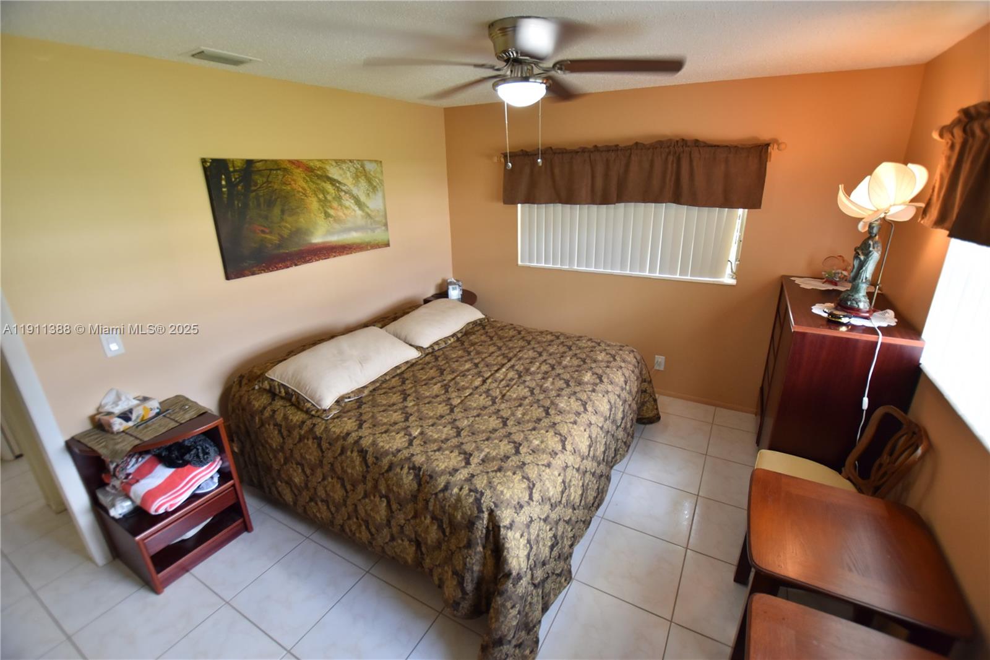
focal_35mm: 15
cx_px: 495
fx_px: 412
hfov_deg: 100.4
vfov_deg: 77.3
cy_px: 330
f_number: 4
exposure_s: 1/60
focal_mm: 10
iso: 640
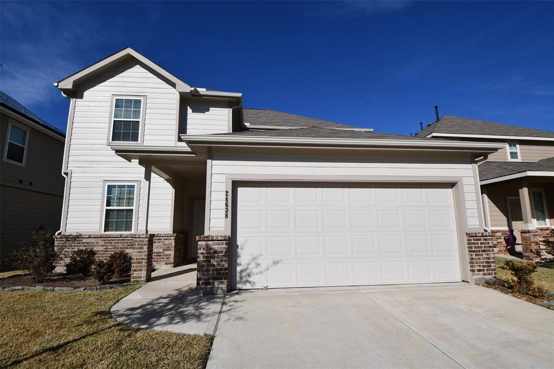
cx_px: 277
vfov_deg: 73.7
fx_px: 246
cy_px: 184
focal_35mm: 16
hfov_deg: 96.8
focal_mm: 11
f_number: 10
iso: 100
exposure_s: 1/400
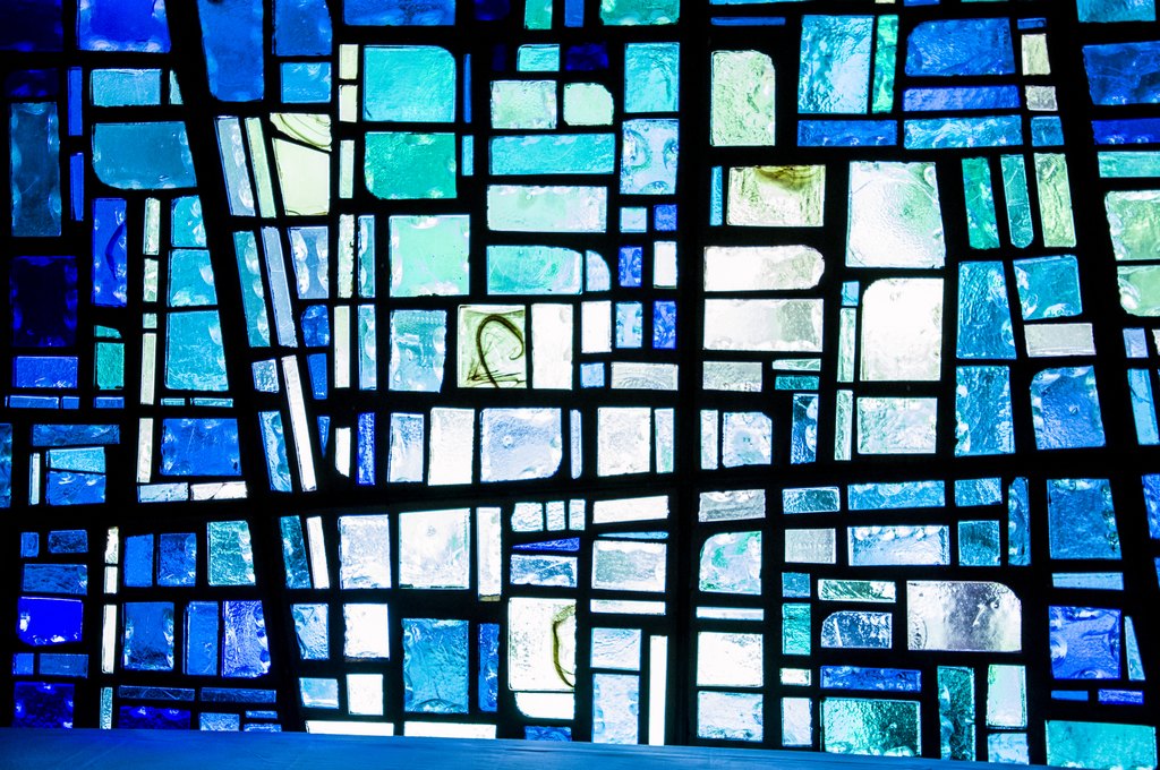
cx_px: 580
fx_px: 2027
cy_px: 385
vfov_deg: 21.5
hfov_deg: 31.9
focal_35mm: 63
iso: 2000
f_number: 4.8
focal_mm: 42
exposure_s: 1/80
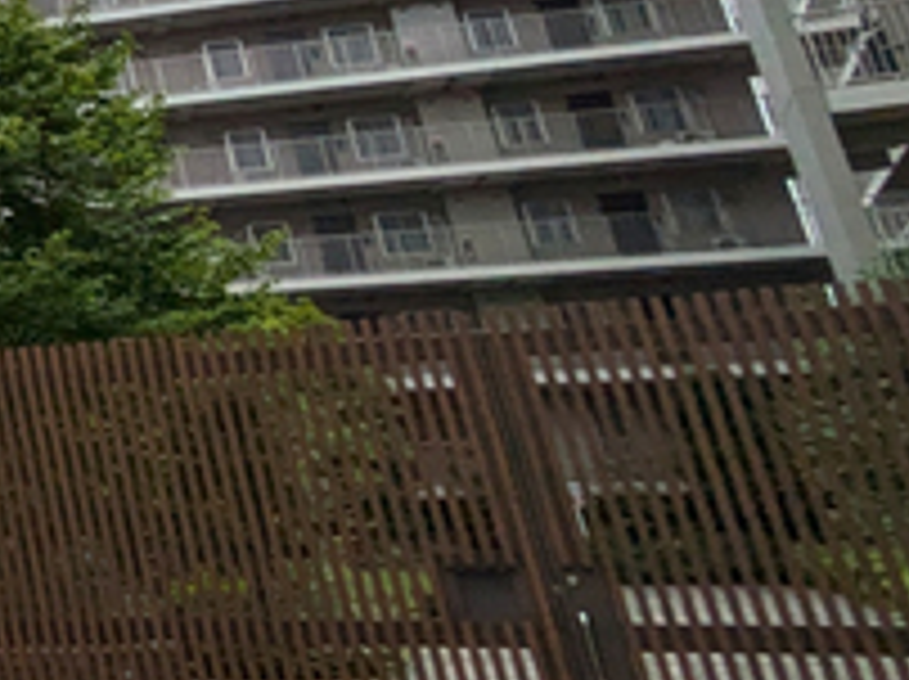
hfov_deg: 18.0
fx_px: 1731
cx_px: -983
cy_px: -18
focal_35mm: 66
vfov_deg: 21.4
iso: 50
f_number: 2.2
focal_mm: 1.83
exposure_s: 1/4587
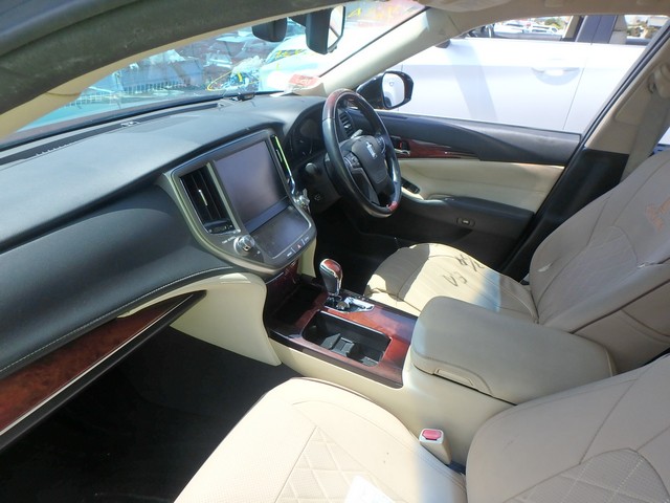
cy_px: 252
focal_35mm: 21
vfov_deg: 63.4
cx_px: 335
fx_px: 406
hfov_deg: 79.0
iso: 125
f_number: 3.5
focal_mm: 3.7
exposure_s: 1/400
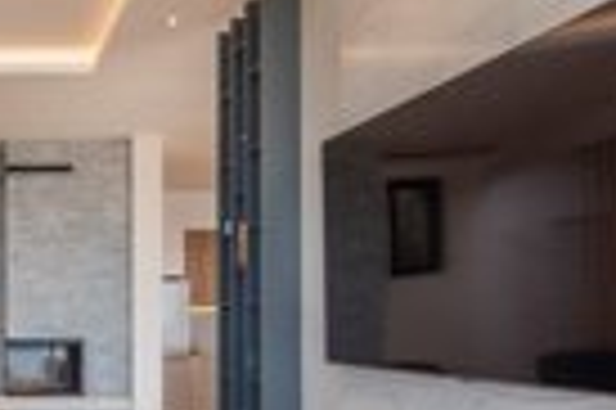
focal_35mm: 41
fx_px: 701
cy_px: 306
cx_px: -40
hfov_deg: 39.8
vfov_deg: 32.0
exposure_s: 1/50
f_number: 5.6
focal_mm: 14
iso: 100
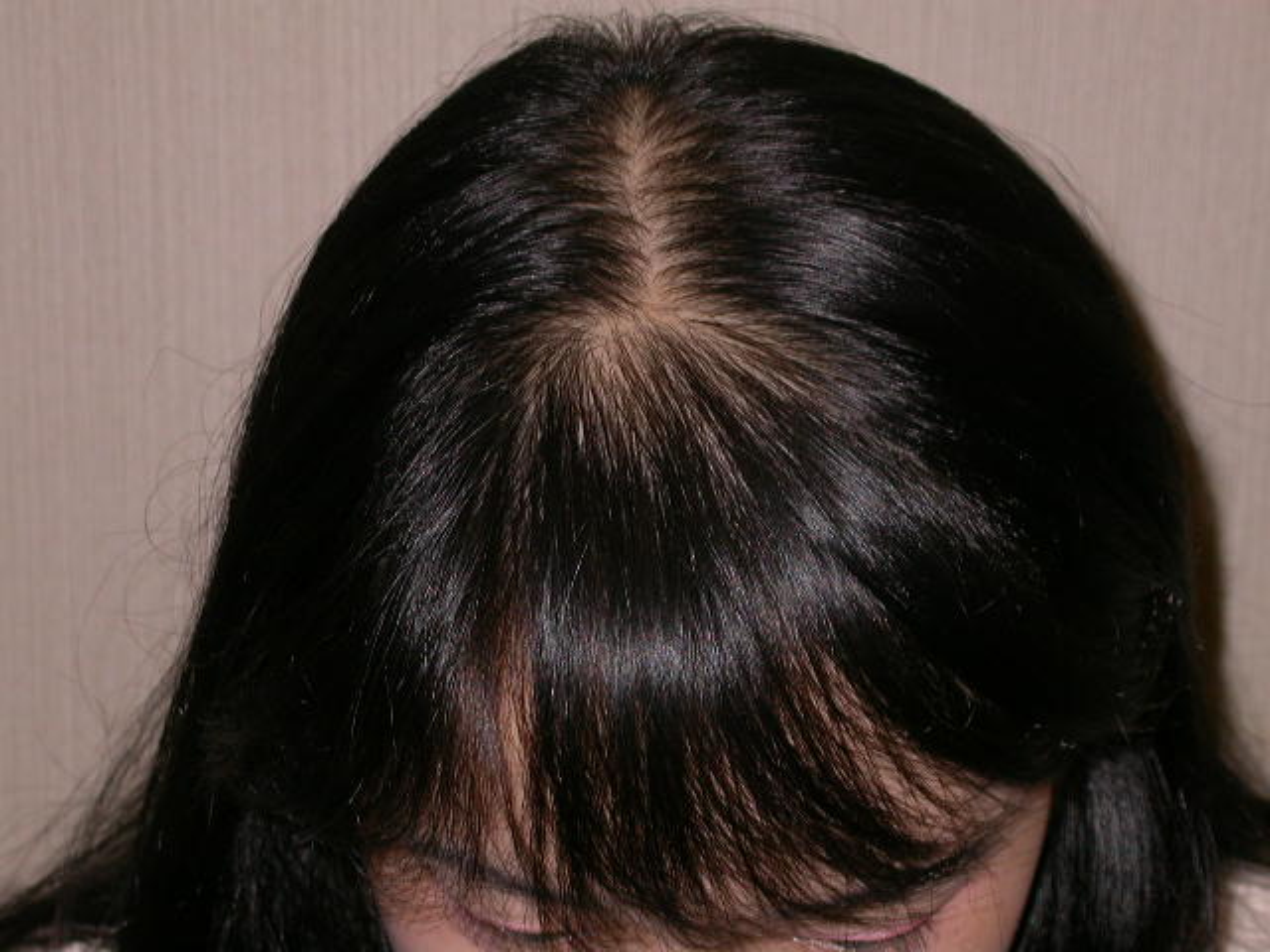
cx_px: 635
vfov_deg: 10.1
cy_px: 476
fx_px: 5393
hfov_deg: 13.4
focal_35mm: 147
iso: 100
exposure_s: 1/60.3
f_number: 4.9
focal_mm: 30.4
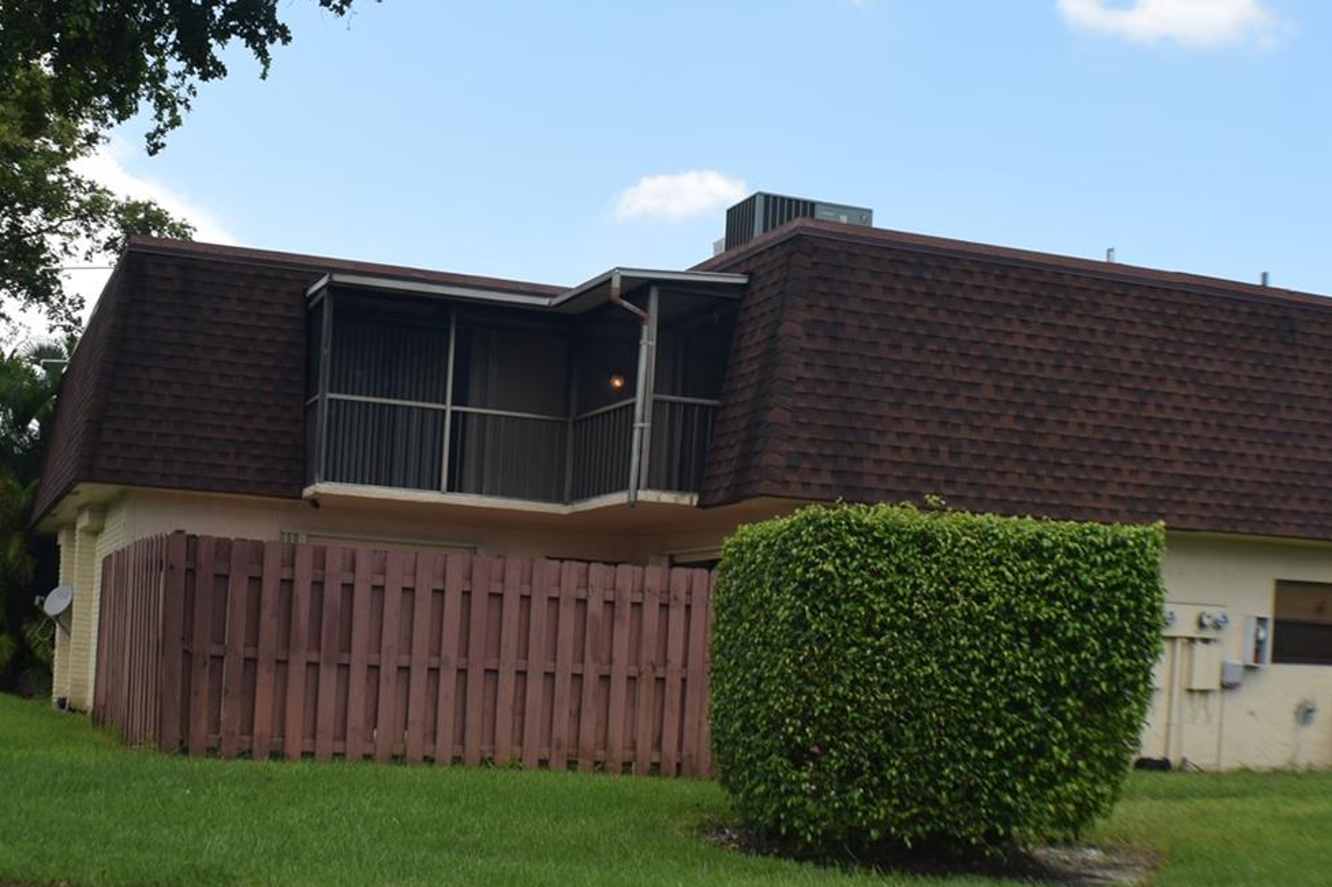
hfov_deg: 33.7
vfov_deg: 22.9
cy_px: 277
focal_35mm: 59
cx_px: 476
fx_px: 2182
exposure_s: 1/200
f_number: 8
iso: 100
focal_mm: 24
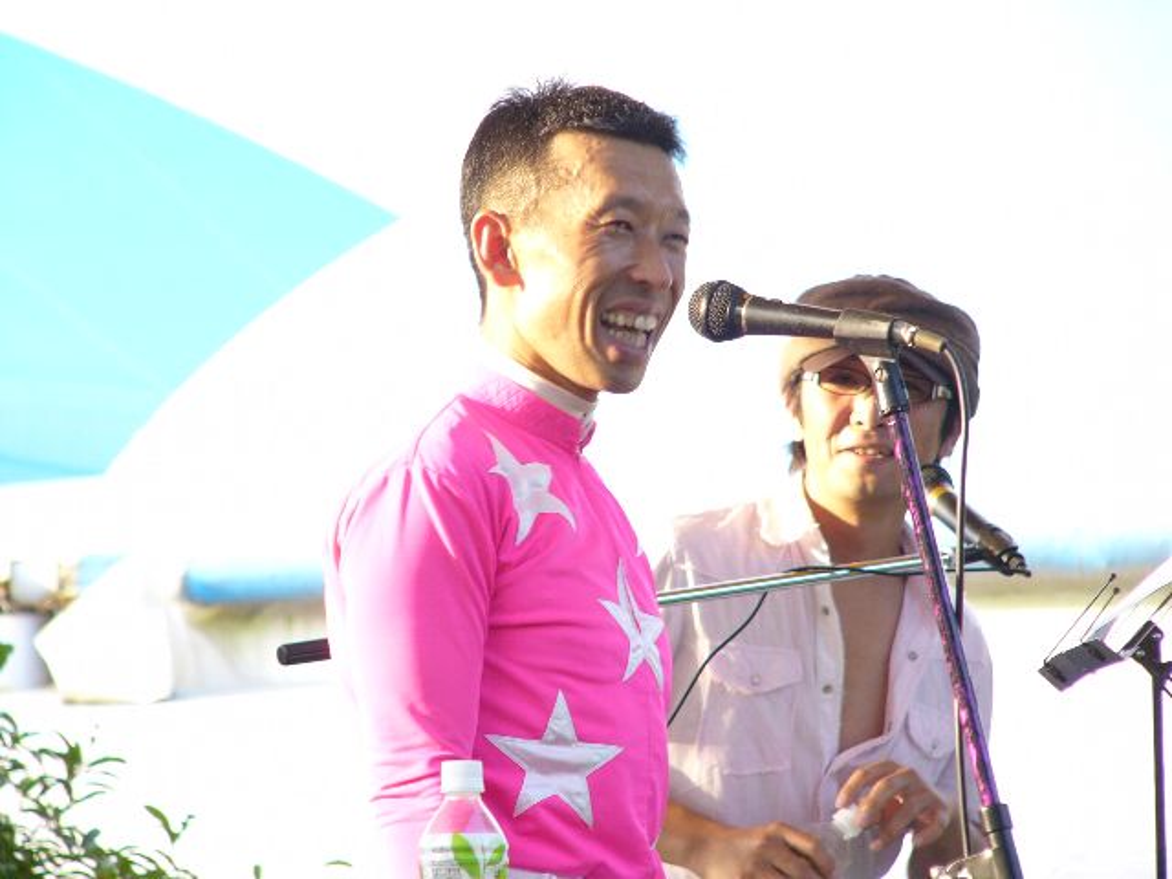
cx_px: 586
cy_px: 440
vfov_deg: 5.3
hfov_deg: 7.0
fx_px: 9582
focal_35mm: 283
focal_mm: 47.1
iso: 50
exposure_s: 1/60
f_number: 4
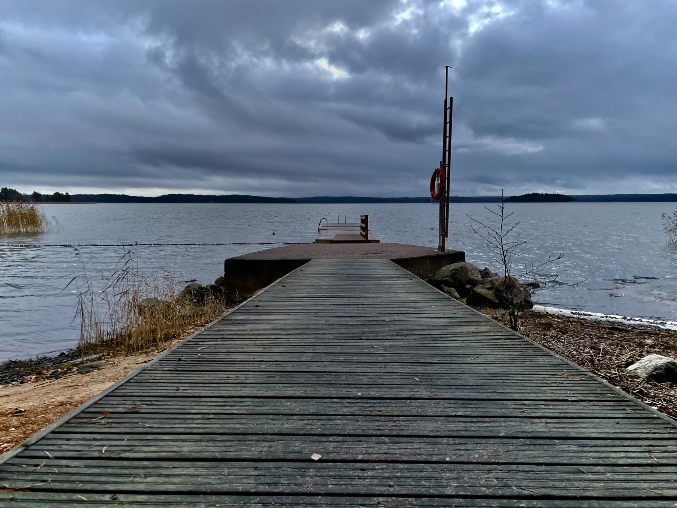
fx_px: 508
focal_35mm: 26
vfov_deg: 53.1
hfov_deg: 67.3
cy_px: 254
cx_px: 338
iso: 100
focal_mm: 4.2
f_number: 1.6
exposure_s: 1/121
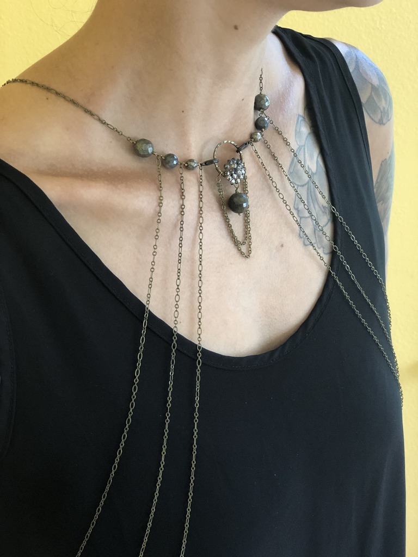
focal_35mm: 57
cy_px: 278
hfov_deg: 25.7
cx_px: 209
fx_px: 918
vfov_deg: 33.8
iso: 200
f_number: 2.8
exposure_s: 1/30
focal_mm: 6.6
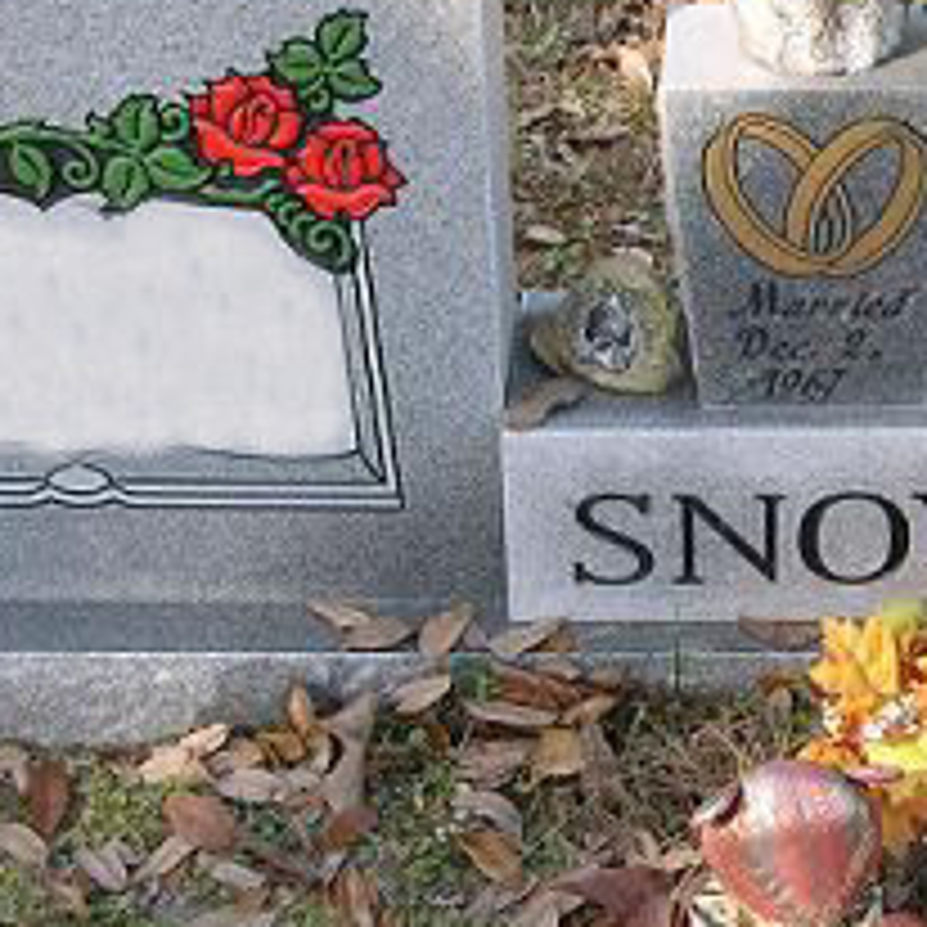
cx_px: 801
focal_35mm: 88
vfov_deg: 19.6
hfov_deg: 19.4
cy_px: 268
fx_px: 2666
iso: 100
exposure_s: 1/141
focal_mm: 8
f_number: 2.8
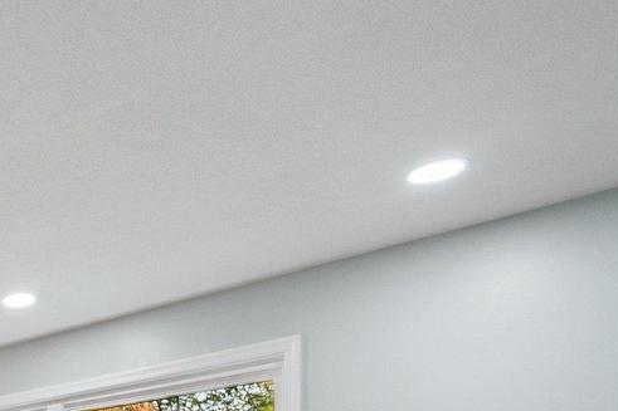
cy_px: 593
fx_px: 755
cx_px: -211
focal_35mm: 44
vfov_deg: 24.6
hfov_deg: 32.0
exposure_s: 1/160
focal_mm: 10
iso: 400
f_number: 5.6
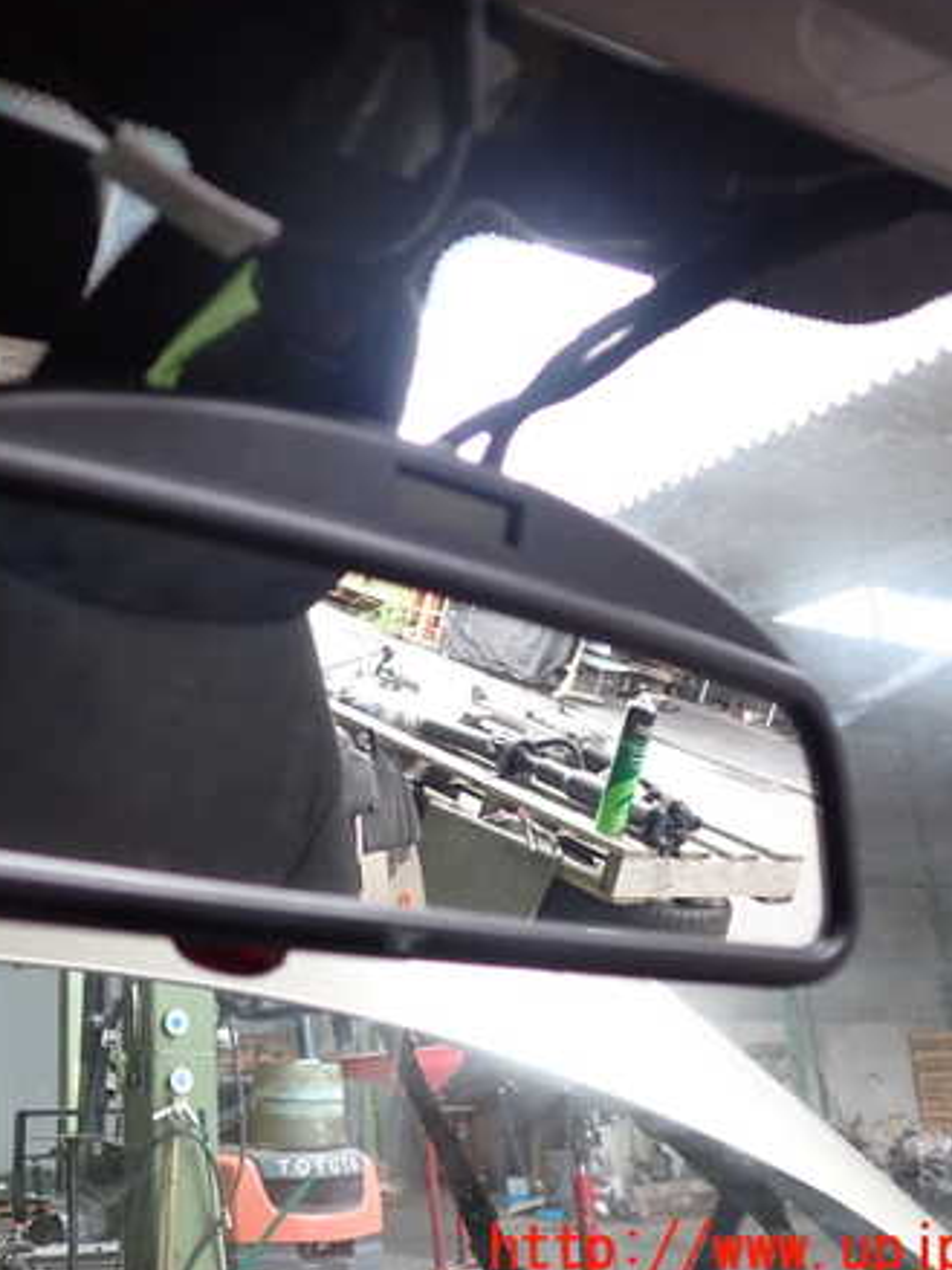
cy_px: 636
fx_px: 1504
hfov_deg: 34.6
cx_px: 275
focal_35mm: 41
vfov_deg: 45.8
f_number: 2.3
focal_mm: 5.4
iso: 200
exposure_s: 1/40
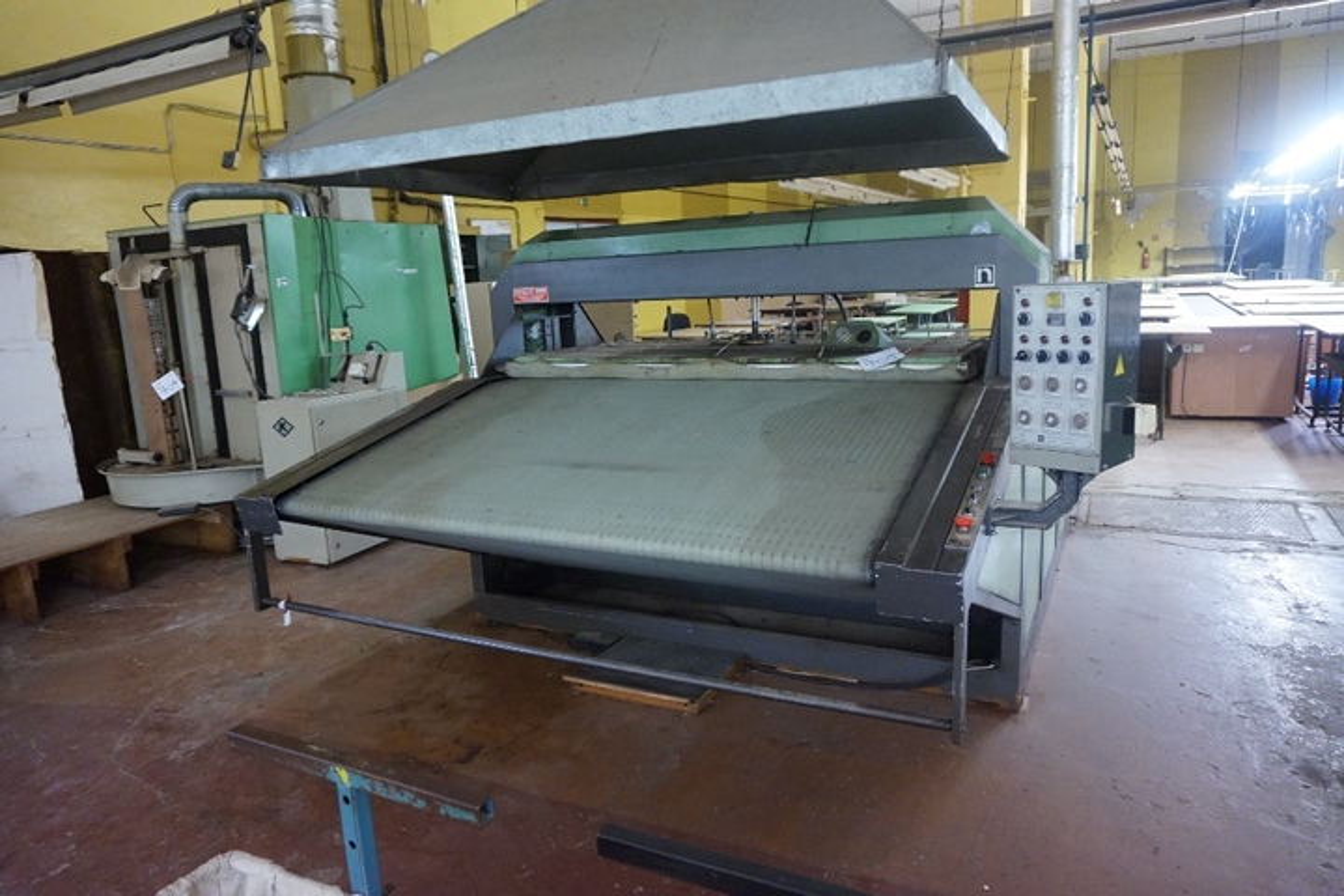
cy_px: 448
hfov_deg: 73.7
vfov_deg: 53.1
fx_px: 896
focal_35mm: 24
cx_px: 672
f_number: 3.5
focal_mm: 16
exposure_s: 1/25
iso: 3200
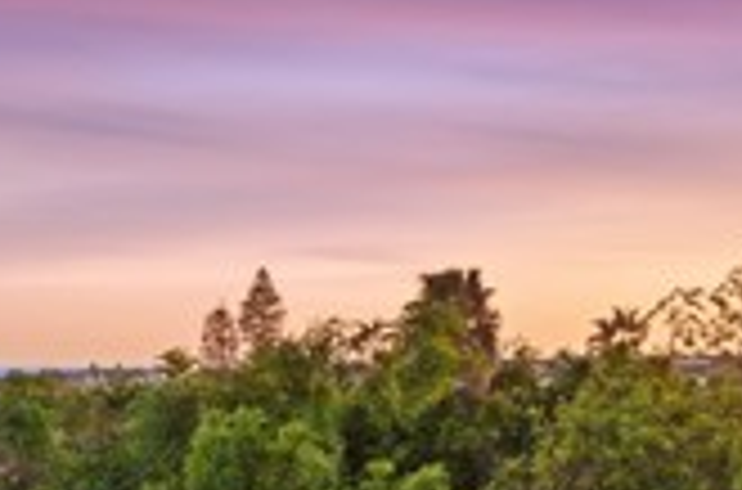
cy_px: 353
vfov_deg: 10.0
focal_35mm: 136
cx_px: 432
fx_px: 2795
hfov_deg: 15.1
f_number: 11
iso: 125
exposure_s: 1/40
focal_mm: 35
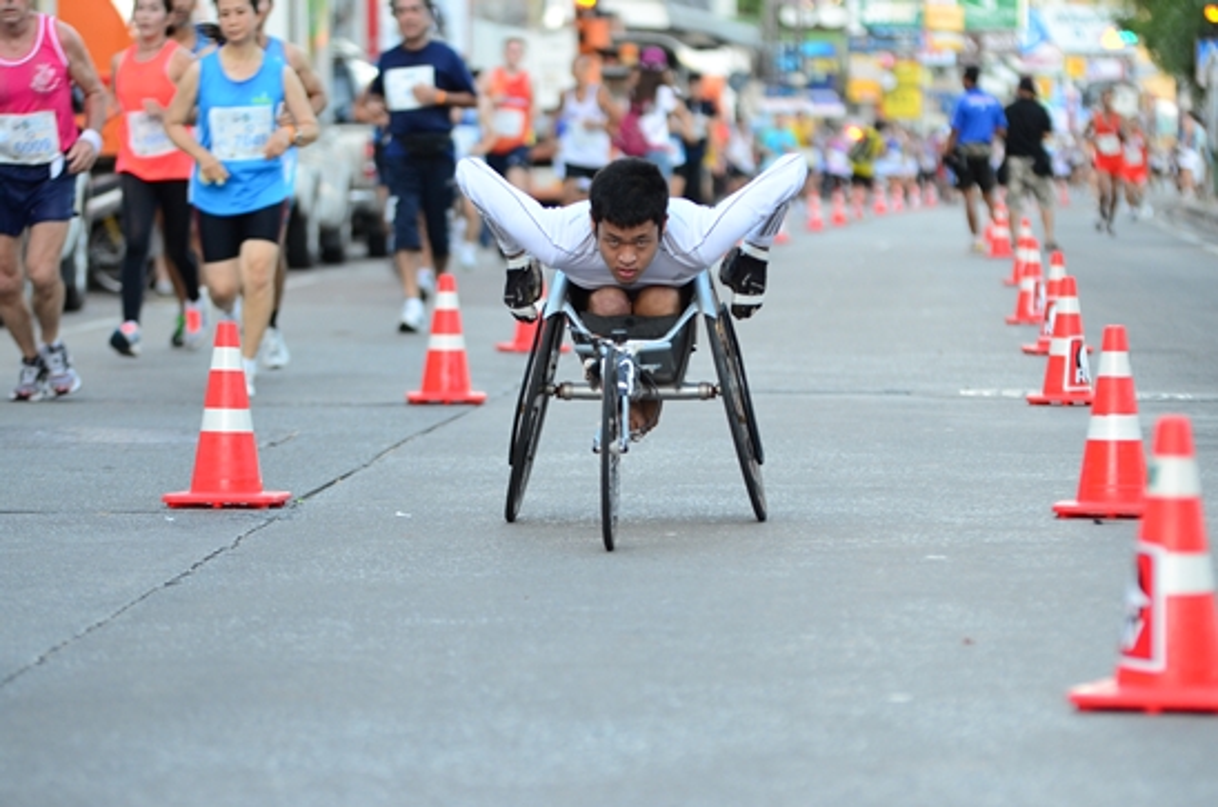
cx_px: 609
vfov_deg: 6.8
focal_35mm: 202
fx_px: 6837
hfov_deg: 10.2
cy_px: 404
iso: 800
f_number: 2.8
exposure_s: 1/640
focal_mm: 135
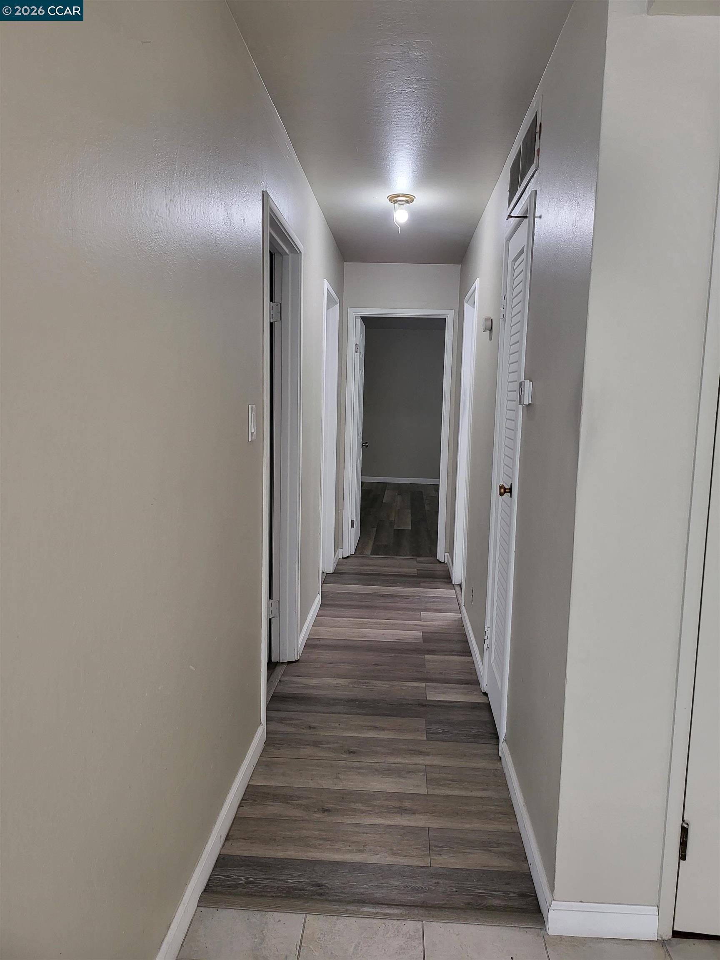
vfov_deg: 71.6
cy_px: 480
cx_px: 360
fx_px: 666
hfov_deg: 56.8
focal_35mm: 24
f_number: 1.8
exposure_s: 1/60
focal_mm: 5
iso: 200
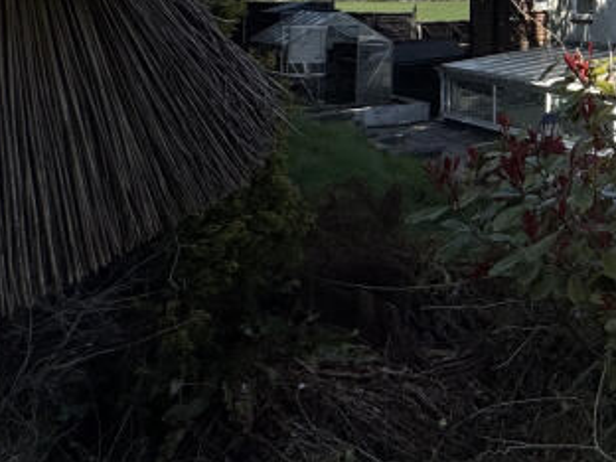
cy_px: -38
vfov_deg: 28.8
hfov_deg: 28.4
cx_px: 904
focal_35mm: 46
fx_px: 819
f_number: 2.2
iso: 50
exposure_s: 1/1832
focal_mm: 2.22
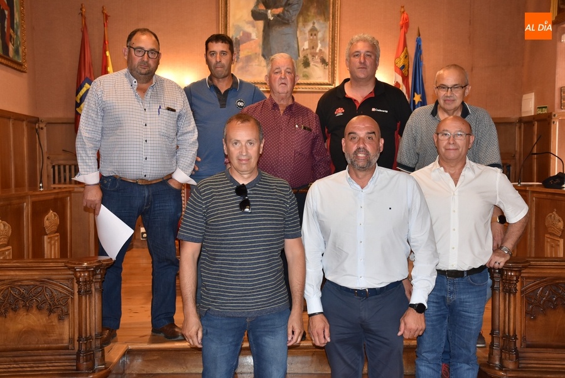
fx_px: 754
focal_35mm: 48
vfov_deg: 28.1
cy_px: 189
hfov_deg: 41.1
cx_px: 282
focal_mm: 32
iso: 900
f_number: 4
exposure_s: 1/60
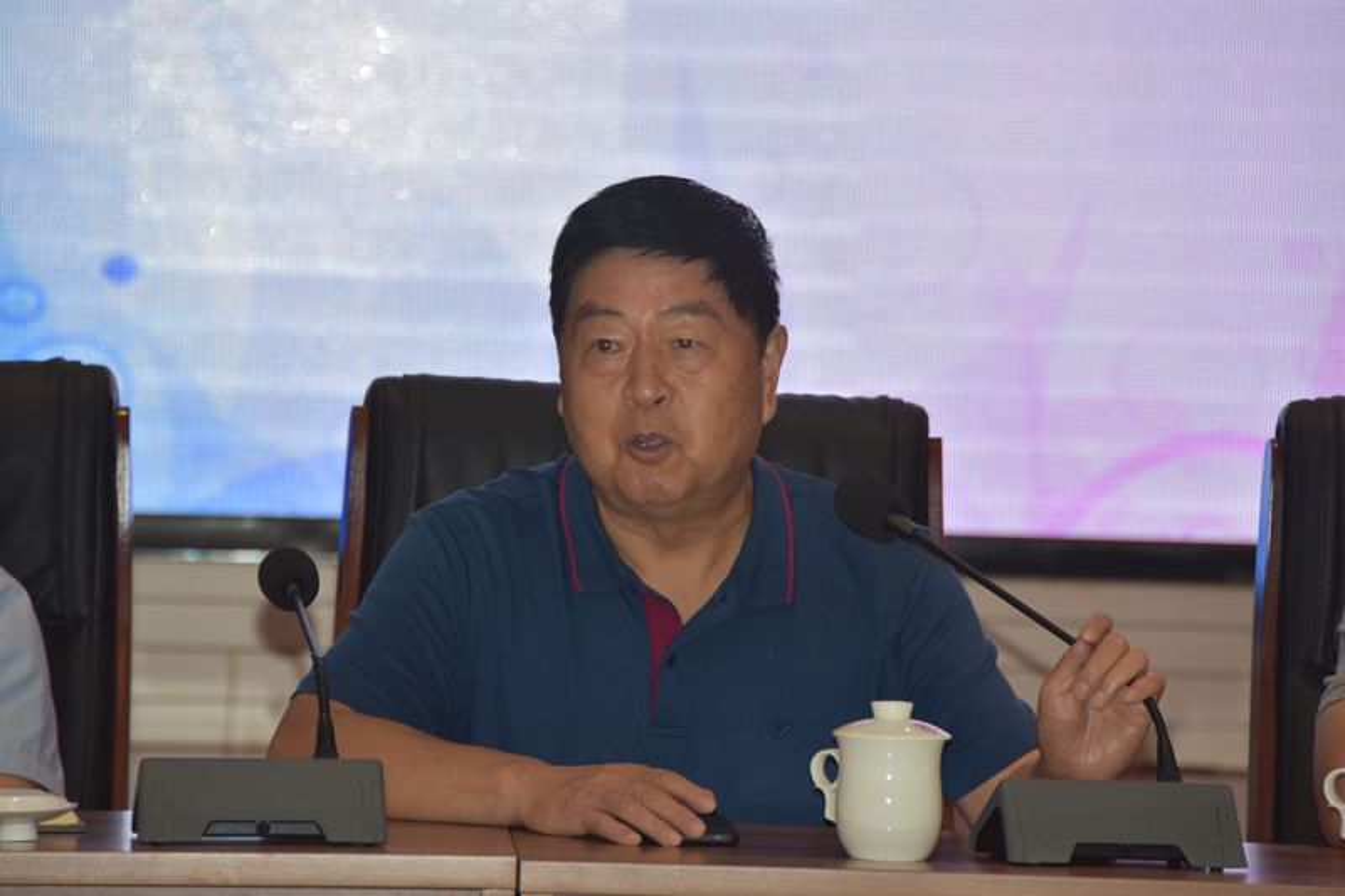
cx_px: 672
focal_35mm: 300
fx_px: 11205
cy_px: 448
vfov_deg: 4.6
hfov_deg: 6.9
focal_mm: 200
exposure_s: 1/100
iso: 400
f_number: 5.6
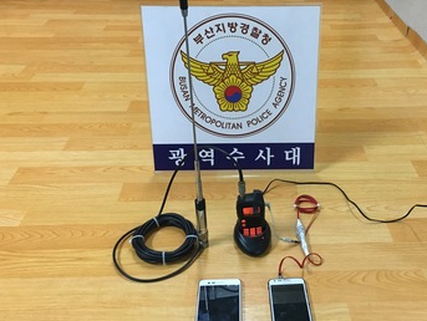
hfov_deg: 48.6
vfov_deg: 37.8
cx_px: 259
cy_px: 159
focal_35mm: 38
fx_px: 469
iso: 200
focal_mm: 4.15
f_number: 2.2
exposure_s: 1/20
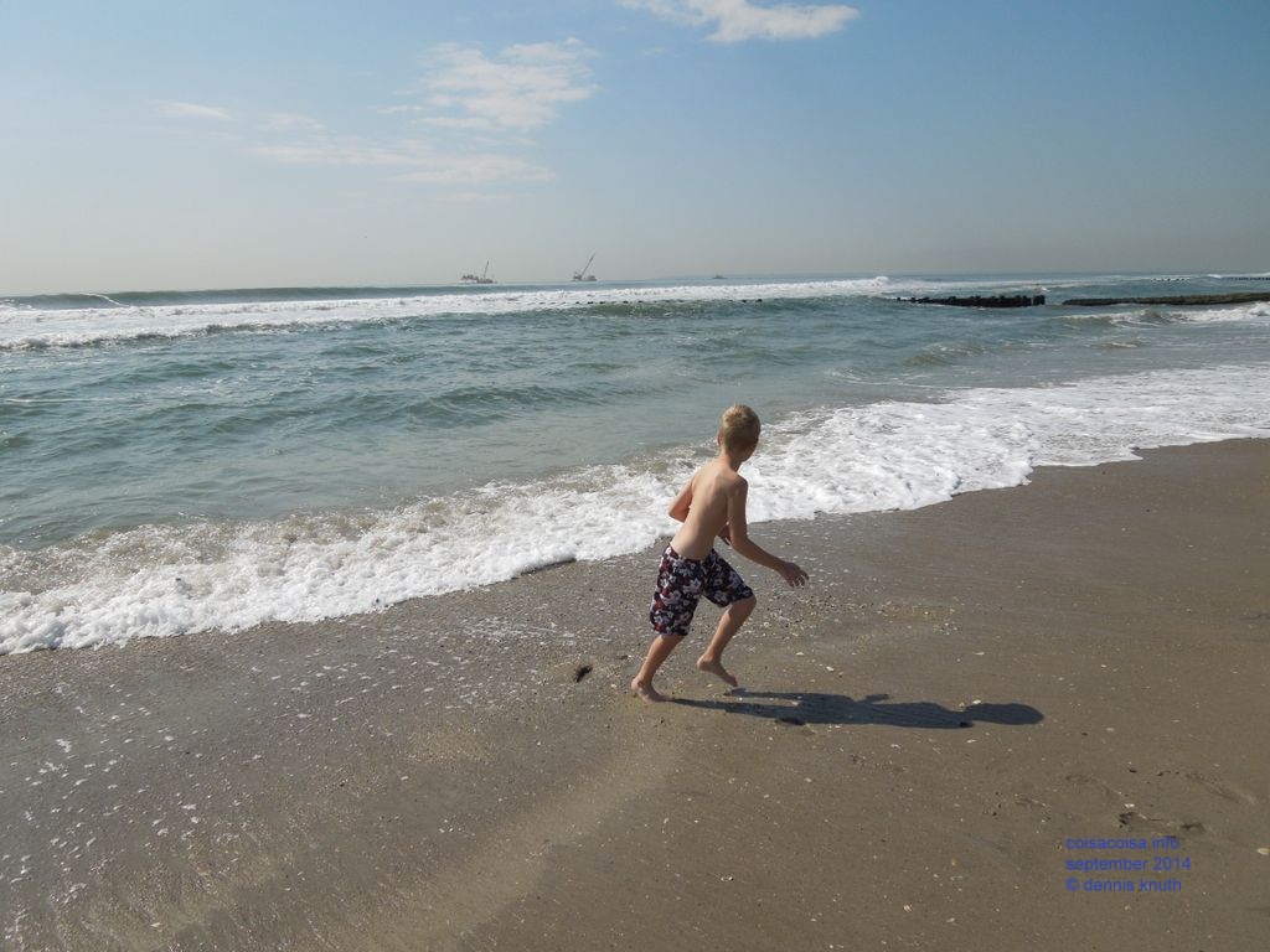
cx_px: 635
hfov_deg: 69.4
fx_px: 917
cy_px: 476
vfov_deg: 54.9
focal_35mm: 25
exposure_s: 1/640
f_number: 6.6
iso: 100
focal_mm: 4.5
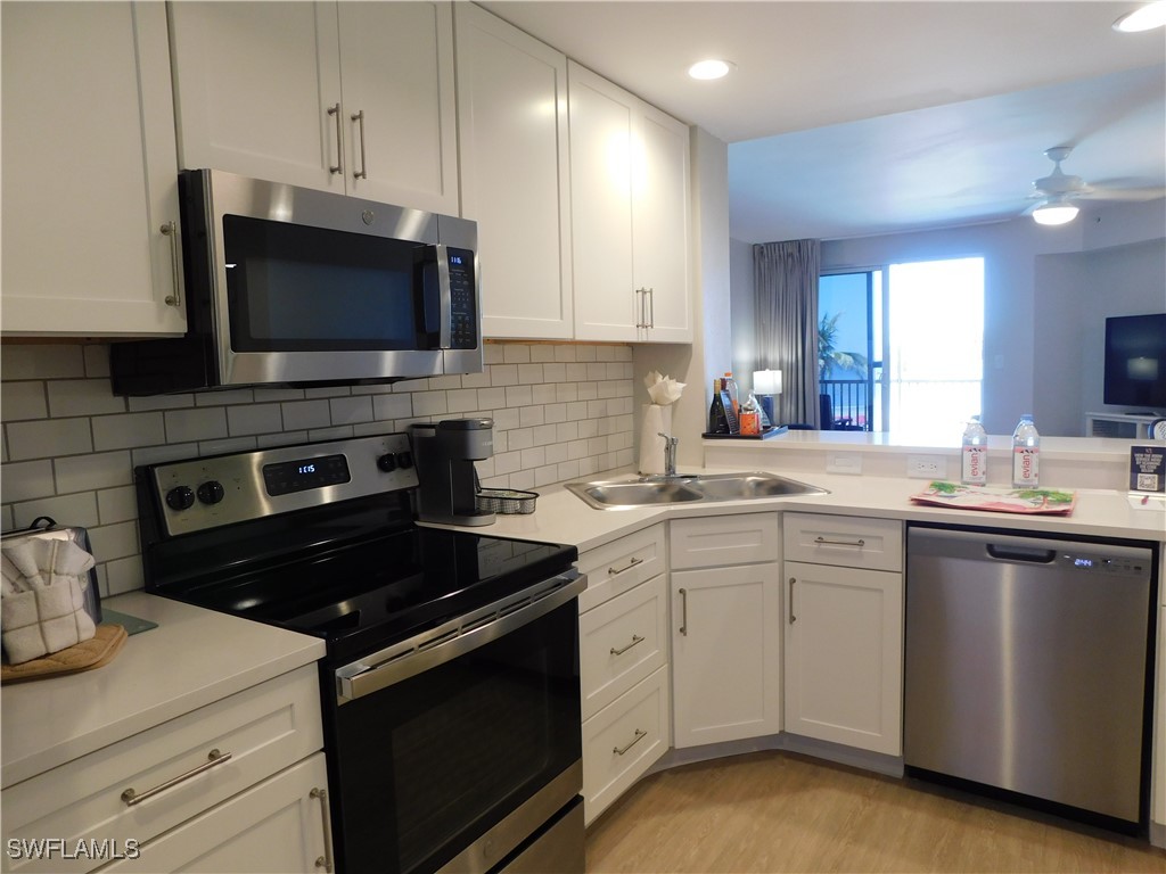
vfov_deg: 58.9
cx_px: 583
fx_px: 775
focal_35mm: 23
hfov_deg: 73.9
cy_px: 437
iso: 140
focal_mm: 4
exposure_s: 1/30
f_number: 3
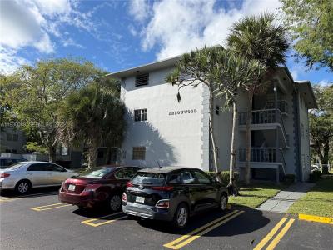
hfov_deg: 71.6
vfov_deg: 56.8
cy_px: 125
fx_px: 231
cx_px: 166
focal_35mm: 24
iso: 80
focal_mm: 6.76
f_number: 1.78
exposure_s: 1/3584
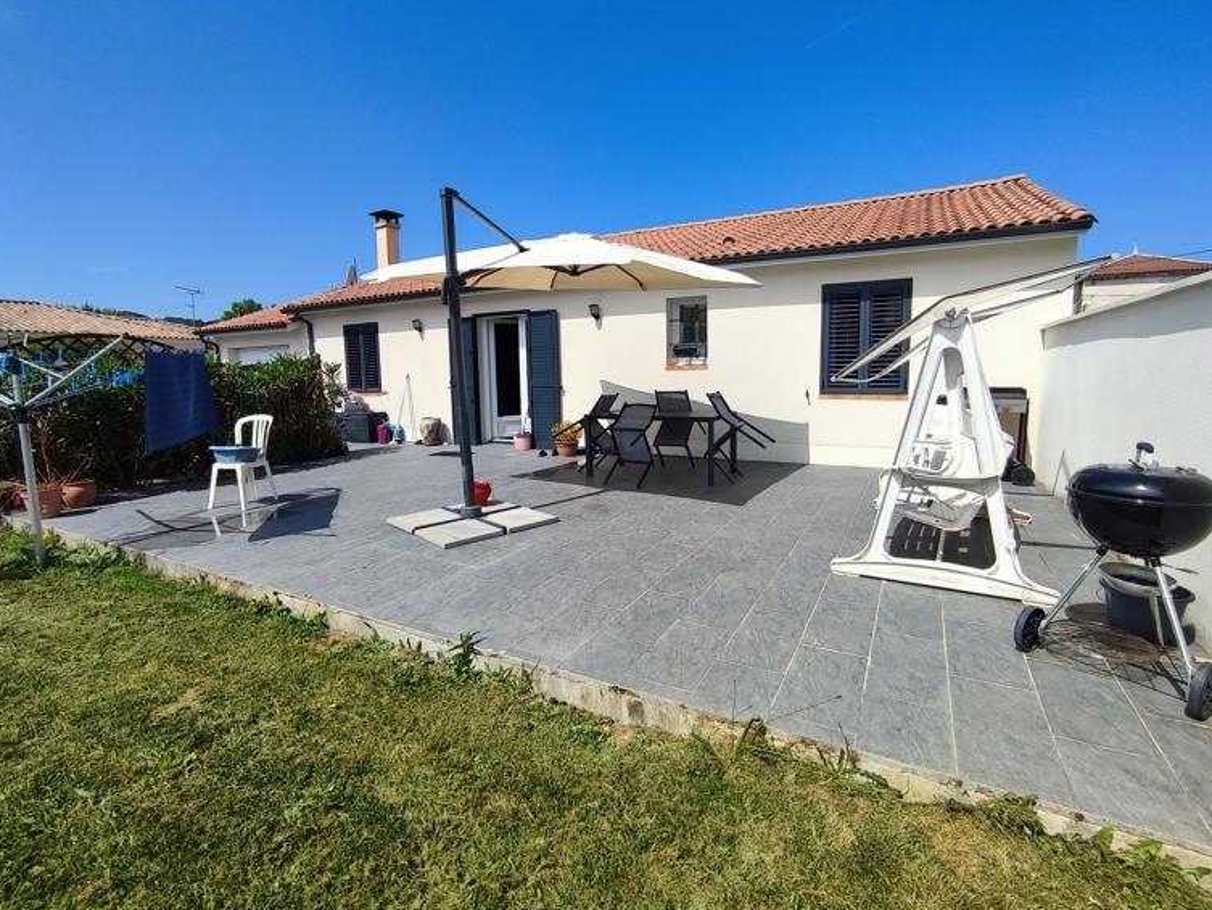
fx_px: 595
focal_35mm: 17
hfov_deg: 91.0
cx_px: 610
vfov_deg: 74.7
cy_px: 441
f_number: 2.2
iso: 50
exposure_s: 1/1828
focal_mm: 1.65
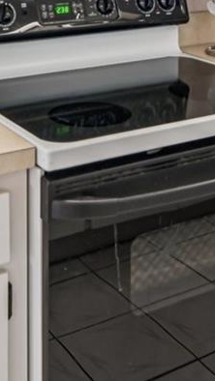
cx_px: 92
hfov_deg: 17.7
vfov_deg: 27.2
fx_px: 688
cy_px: -81
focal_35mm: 68
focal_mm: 16
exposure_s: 1/13
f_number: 8
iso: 400
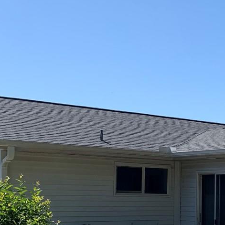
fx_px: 574
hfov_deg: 20.5
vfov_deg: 21.6
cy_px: 209
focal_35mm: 78
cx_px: 281
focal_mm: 4.25
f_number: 1.8
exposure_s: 1/2114
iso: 25
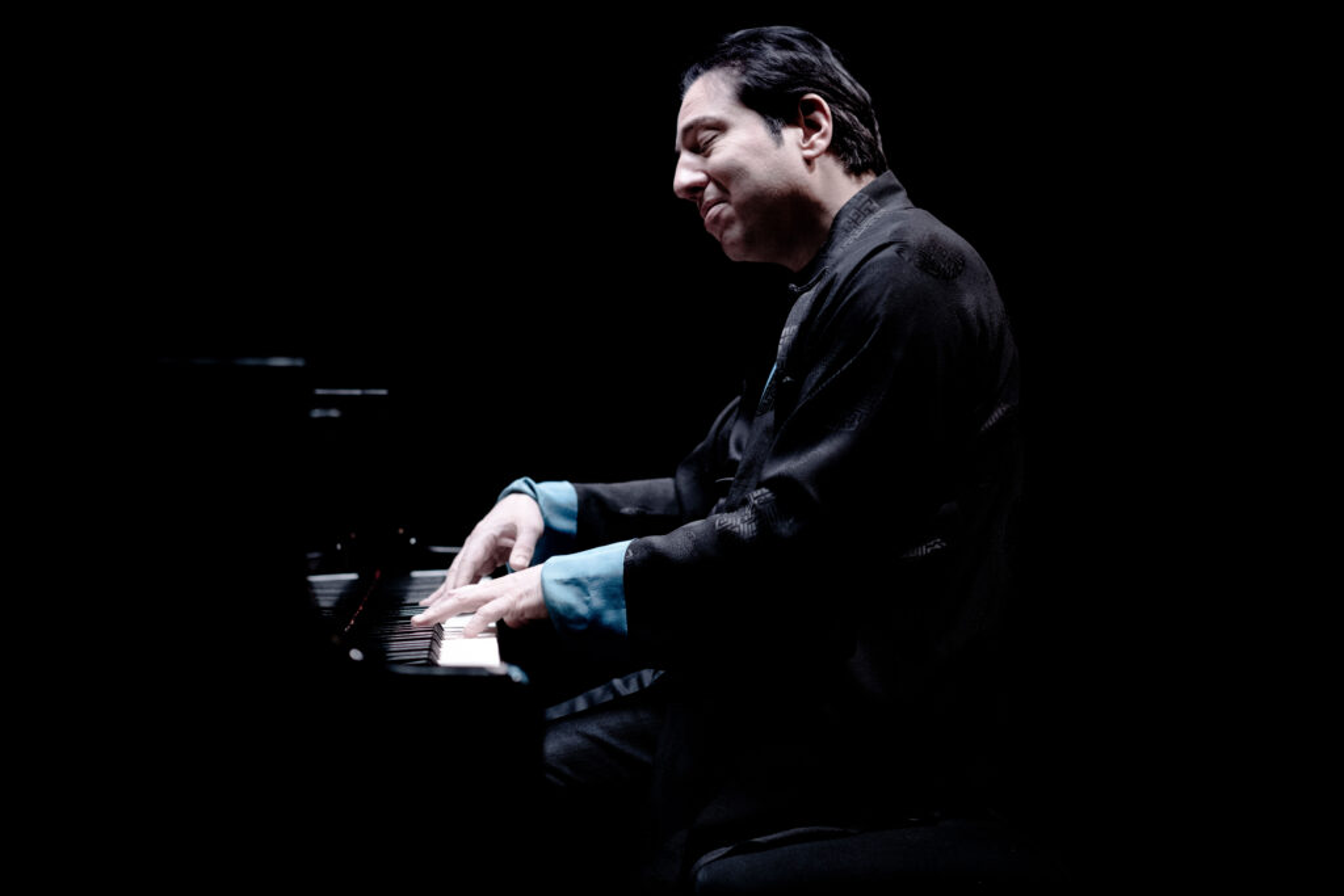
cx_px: 672
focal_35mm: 55
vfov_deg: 24.6
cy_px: 448
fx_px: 2053
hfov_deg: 36.2
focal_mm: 55
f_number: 2.2
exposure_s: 1/400
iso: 2500
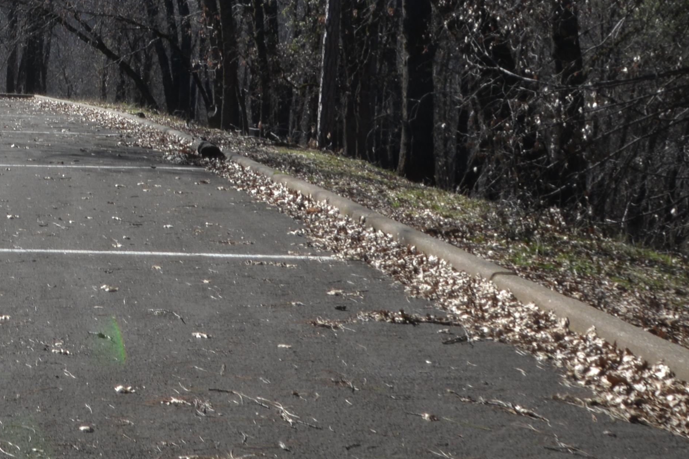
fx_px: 1474
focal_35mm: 77
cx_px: -208
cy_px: 17
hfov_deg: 23.3
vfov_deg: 17.4
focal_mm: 24
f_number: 8
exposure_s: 1/250
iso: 200
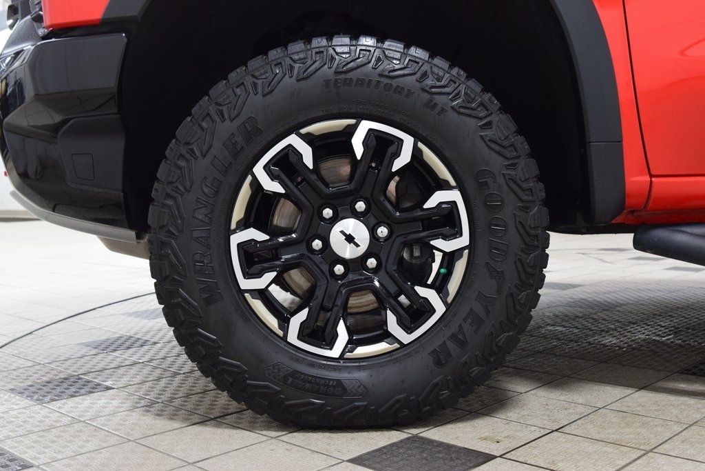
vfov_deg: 30.9
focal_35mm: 44
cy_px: 236
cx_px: 352
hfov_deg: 45.0
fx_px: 852
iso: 1100
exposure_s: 1/15
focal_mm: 29
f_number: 6.3
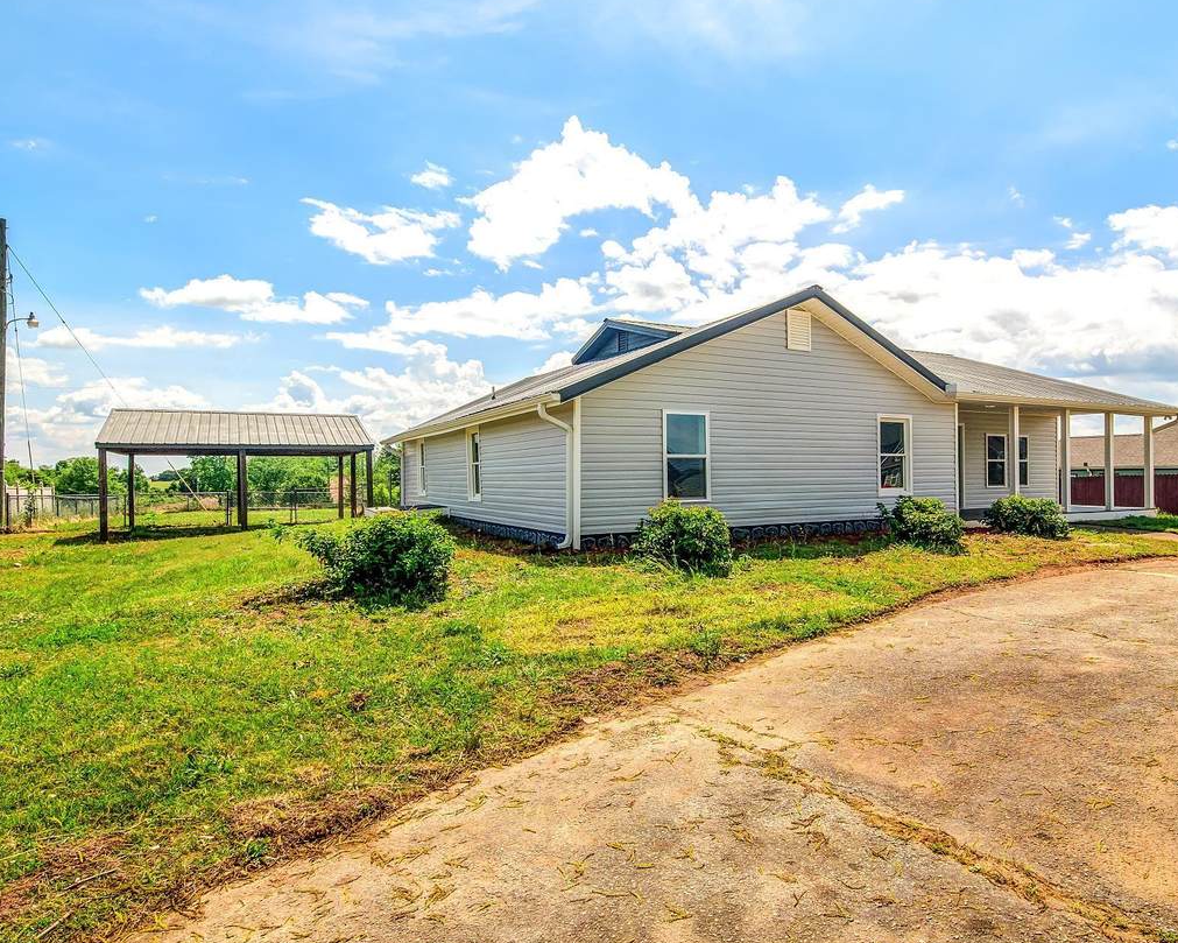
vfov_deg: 70.8
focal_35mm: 19
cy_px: 482
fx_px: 662
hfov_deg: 83.0
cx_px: 653
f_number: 9
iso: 200
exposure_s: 1/1000
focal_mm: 11
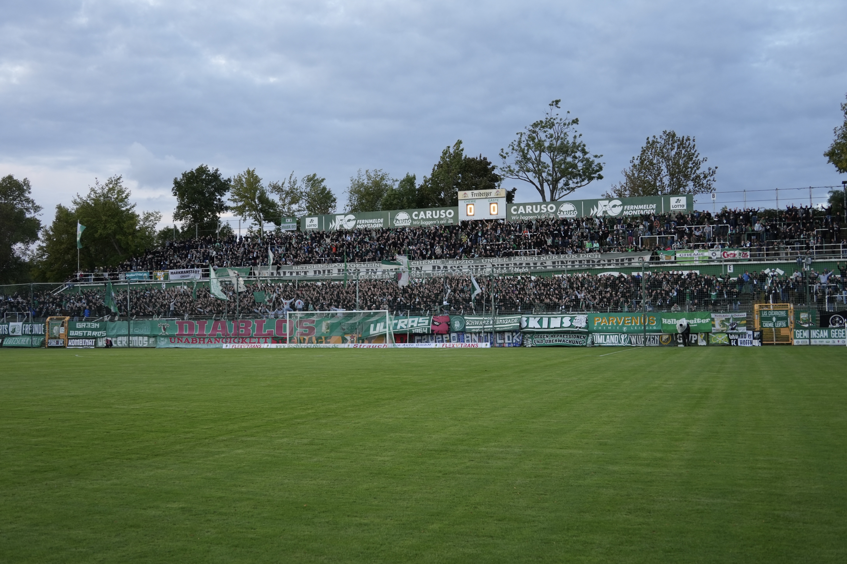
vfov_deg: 38.9
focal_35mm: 34
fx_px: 800
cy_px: 282
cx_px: 424
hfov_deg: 55.8
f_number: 4
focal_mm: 23
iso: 320
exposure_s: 1/160
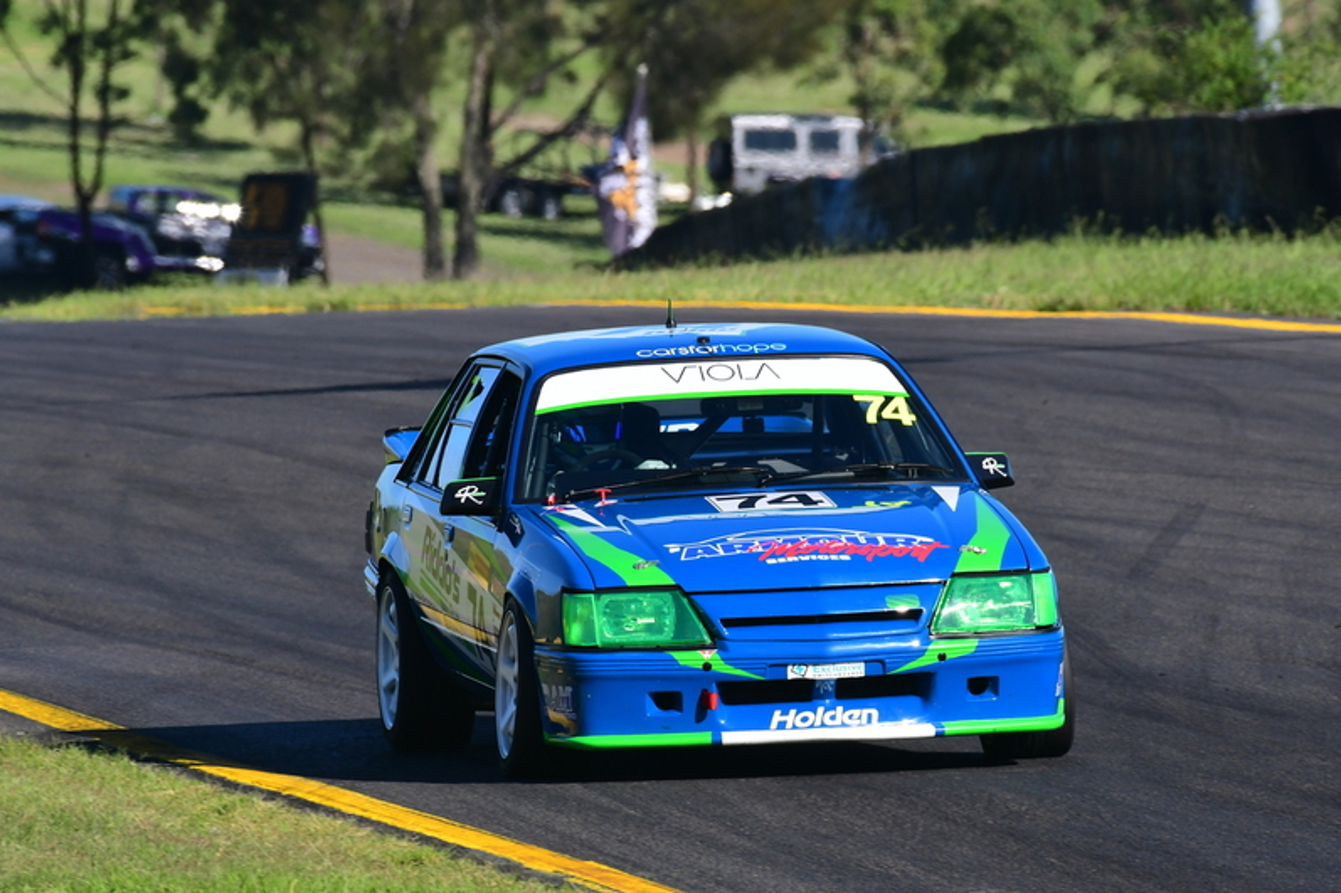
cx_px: 671
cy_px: 446
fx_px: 28042
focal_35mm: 753
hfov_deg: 2.7
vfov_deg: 1.8
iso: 500
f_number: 11
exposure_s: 1/640
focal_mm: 500
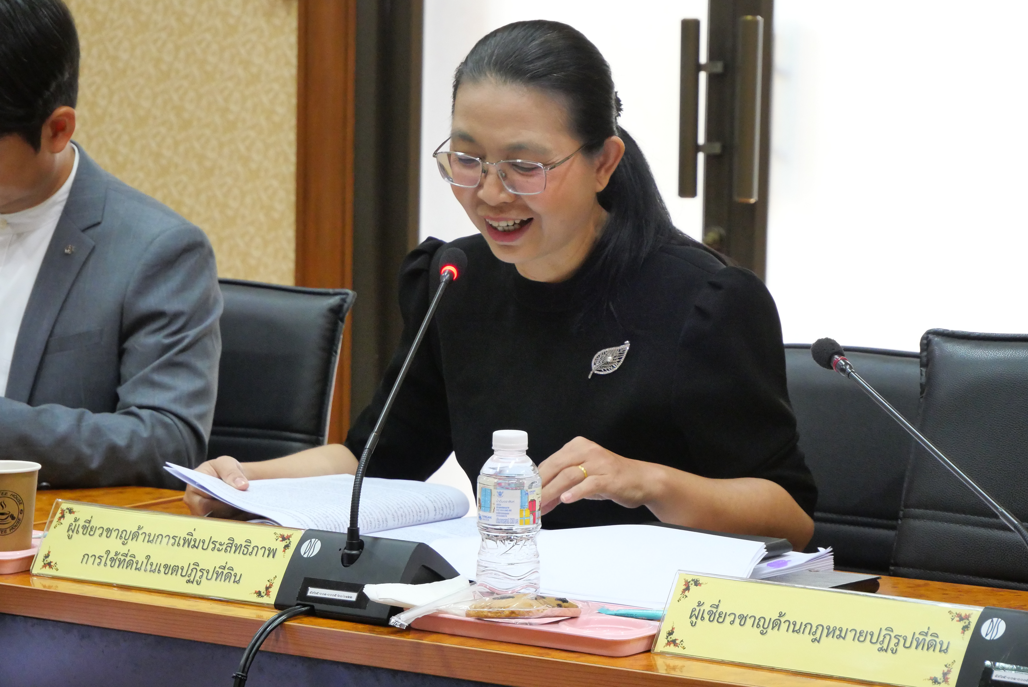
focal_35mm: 124
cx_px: 514
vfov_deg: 11.1
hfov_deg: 16.5
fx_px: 3543
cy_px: 344
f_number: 5.6
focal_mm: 60
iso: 3200
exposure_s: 1/40
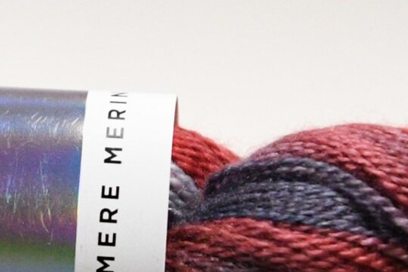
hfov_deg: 6.5
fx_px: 3593
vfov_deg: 4.3
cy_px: 290
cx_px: -35
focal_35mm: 317
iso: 4000
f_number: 3.2
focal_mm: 45
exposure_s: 1/125
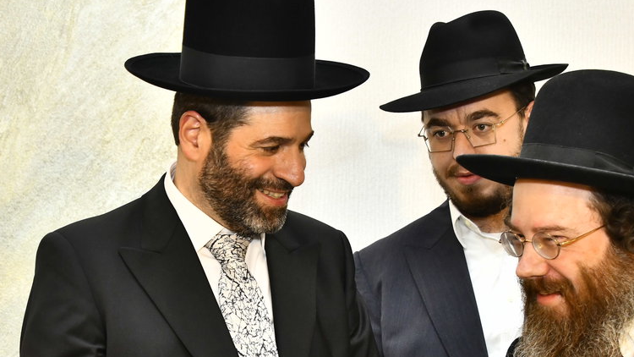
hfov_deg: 24.7
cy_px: 283
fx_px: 1446
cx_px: 247
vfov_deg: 14.0
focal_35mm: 86
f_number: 5.6
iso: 1250
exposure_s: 1/125
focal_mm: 44
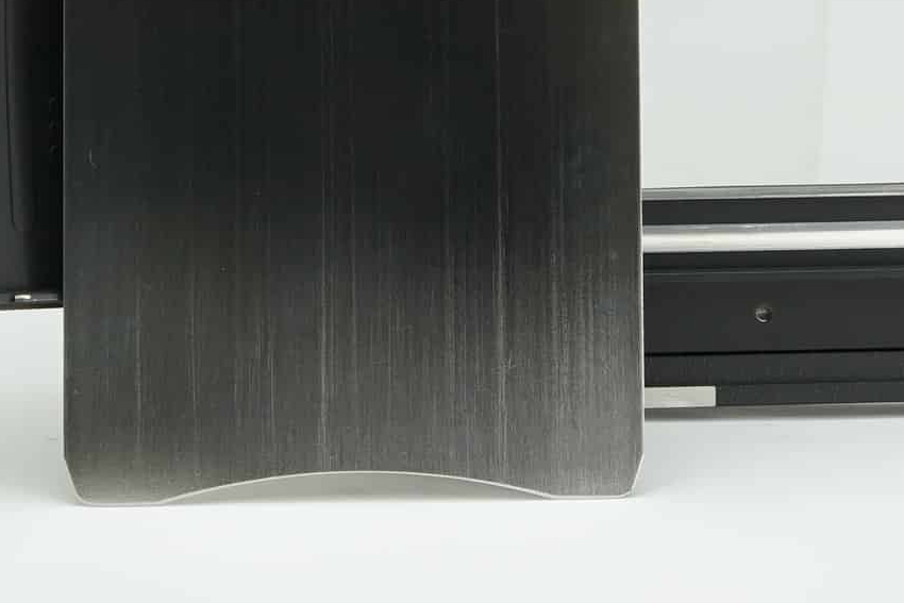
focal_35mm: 132
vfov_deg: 10.3
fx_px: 3315
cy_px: -93
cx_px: 432
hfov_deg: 15.5
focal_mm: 38
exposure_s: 1/40
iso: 800
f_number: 16
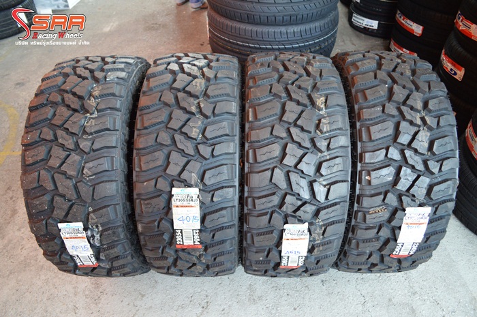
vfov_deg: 47.8
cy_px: 158
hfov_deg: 67.4
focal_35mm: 27
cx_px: 238
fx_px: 357
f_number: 4
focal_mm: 18
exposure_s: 1/80
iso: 800
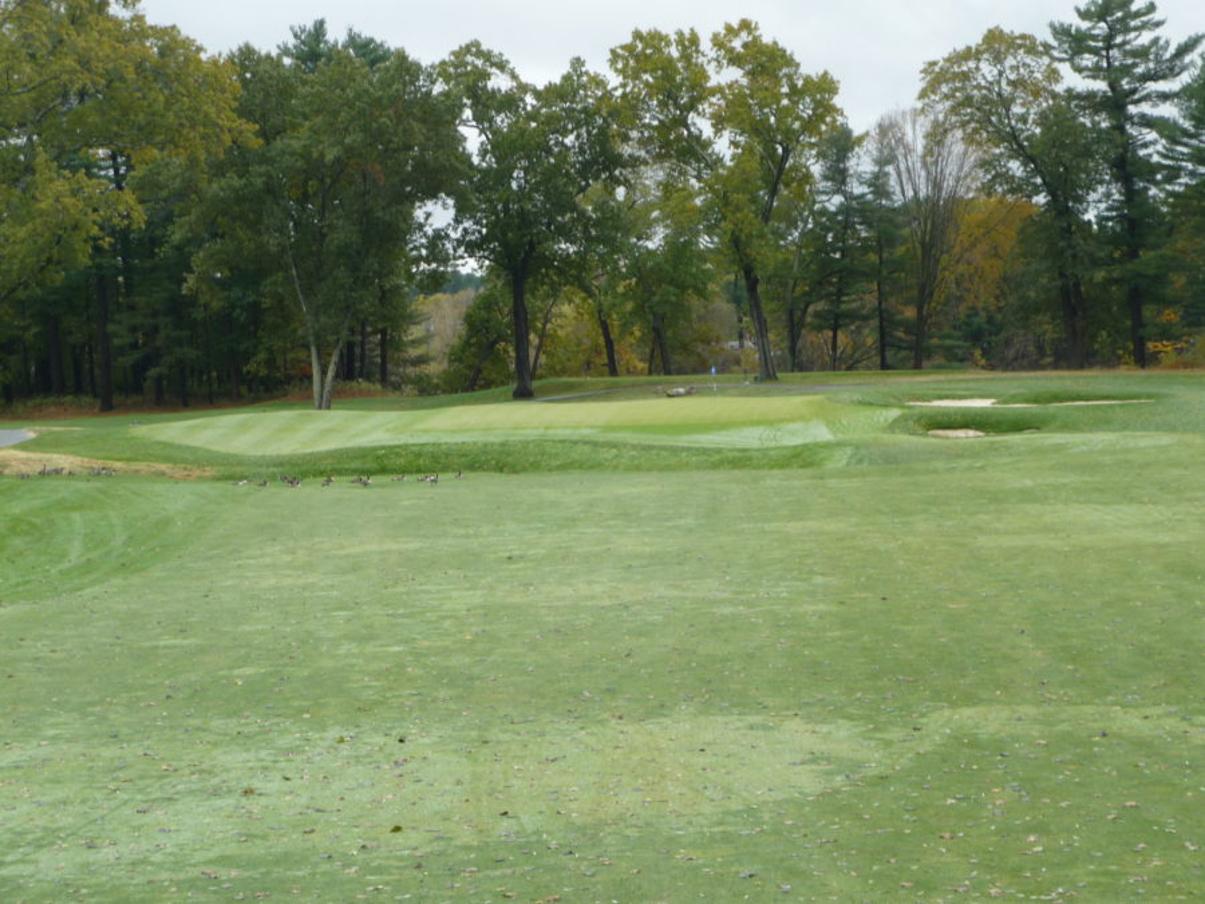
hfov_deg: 29.0
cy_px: 452
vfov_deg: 21.9
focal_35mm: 67
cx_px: 602
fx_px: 2332
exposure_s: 1/160
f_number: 3.9
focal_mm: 11.1
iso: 100
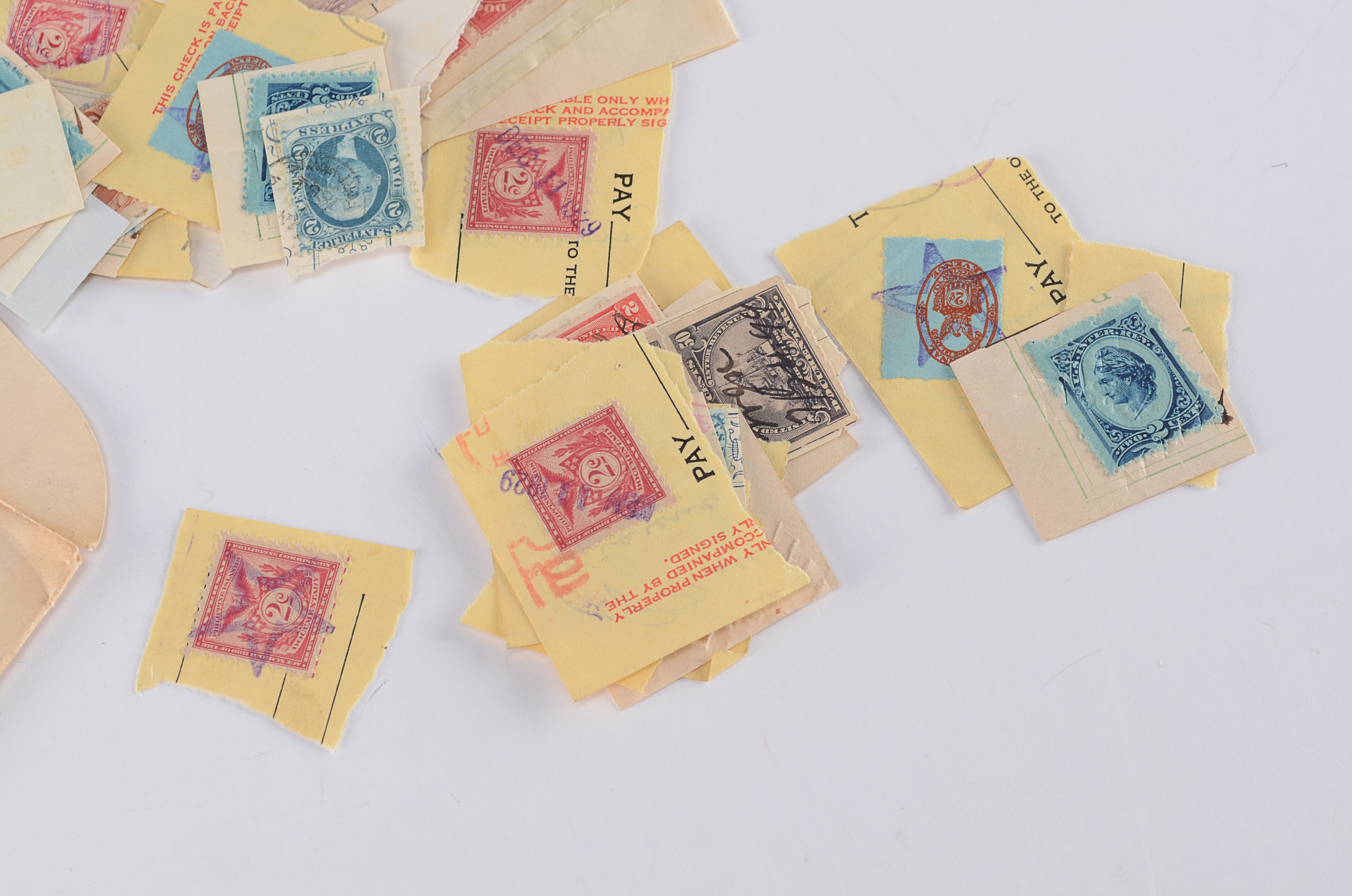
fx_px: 3092
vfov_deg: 16.5
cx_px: 676
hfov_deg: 24.7
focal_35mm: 82
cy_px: 448
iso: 100
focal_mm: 55
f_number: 10
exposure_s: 1/80
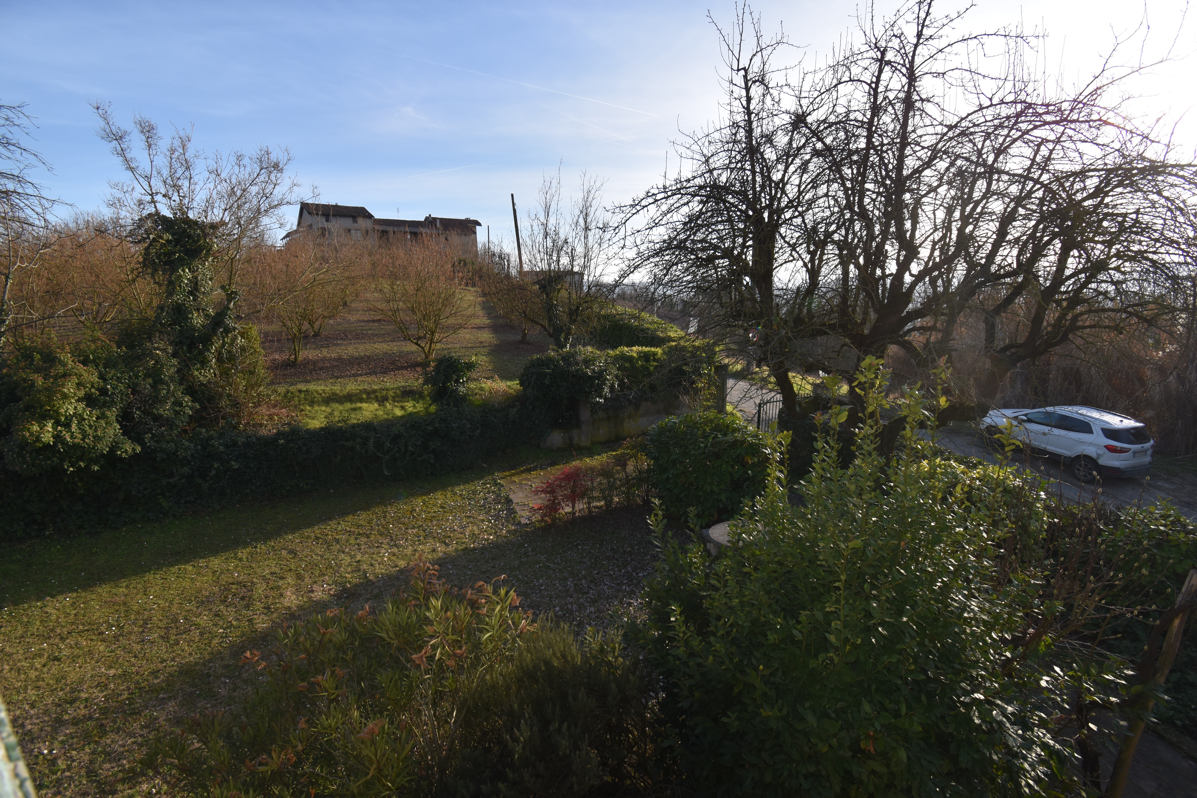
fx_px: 499
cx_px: 598
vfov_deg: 77.3
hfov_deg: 100.4
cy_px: 399
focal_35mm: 15
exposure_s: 1/200
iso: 100
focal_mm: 10
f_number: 6.3
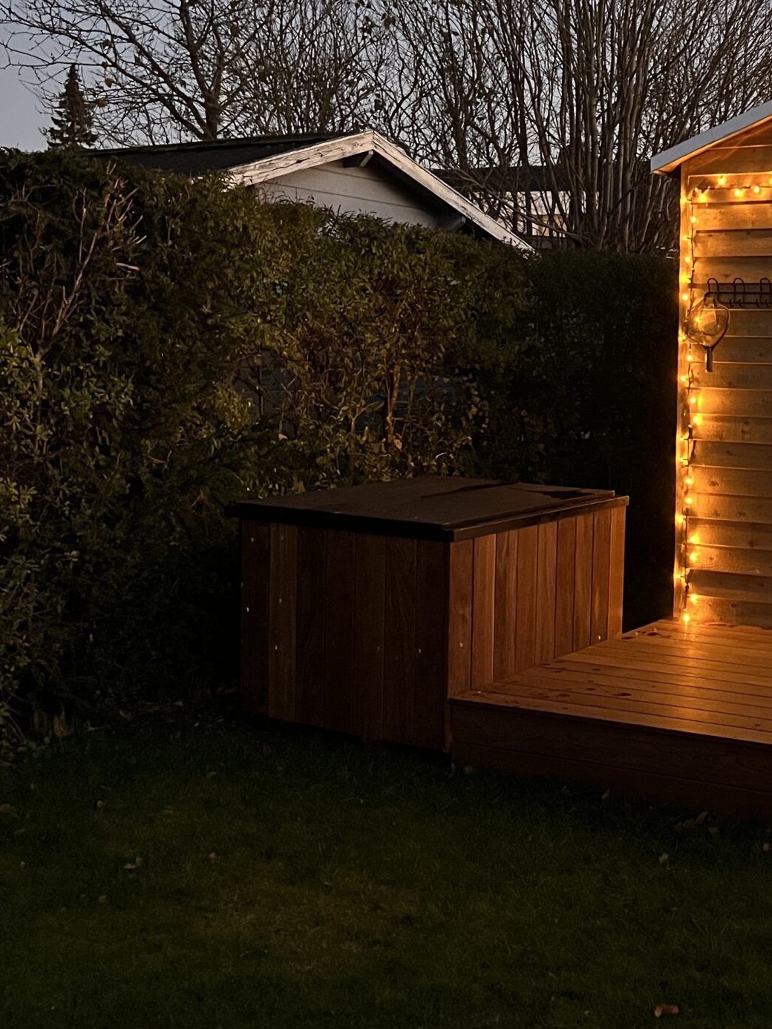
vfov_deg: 39.5
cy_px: 411
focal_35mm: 48
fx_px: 1428
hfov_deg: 29.1
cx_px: 693
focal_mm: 5.7
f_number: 1.5
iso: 500
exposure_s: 1/25
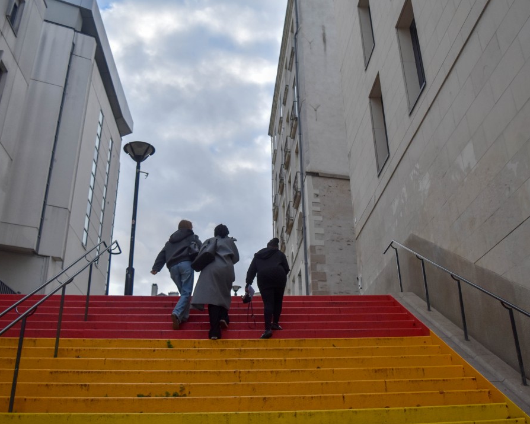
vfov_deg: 43.3
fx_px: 533
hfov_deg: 52.8
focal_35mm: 34
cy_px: 212
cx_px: 274
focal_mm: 20
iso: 450
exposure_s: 1/1000
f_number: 4
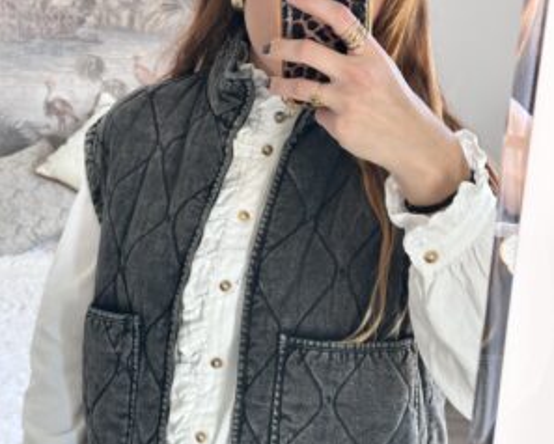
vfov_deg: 24.2
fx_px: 1034
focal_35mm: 63
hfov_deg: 30.0
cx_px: 278
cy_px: 250
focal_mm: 6.86
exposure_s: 1/60
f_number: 1.78
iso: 125
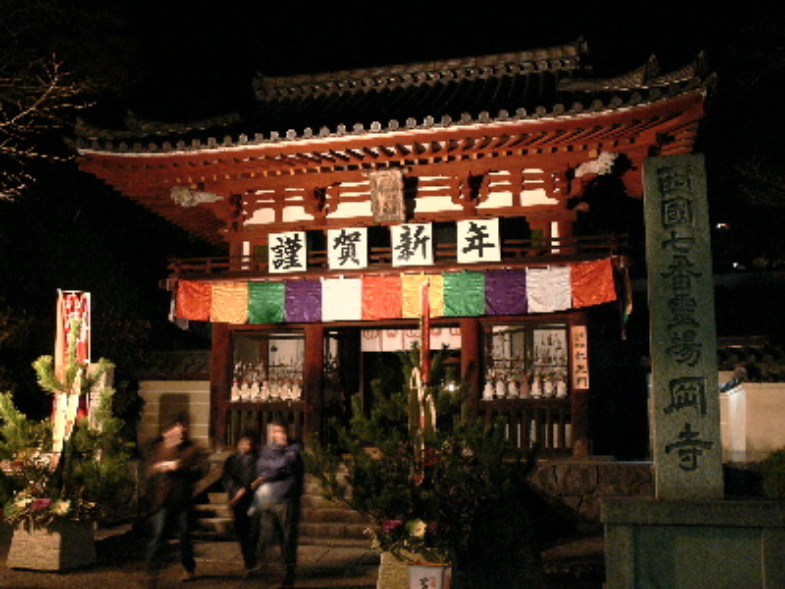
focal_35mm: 35
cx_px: 392
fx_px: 794
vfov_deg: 40.7
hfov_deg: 52.6
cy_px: 294
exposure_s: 1/4
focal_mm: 7.4
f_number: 2.8
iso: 200
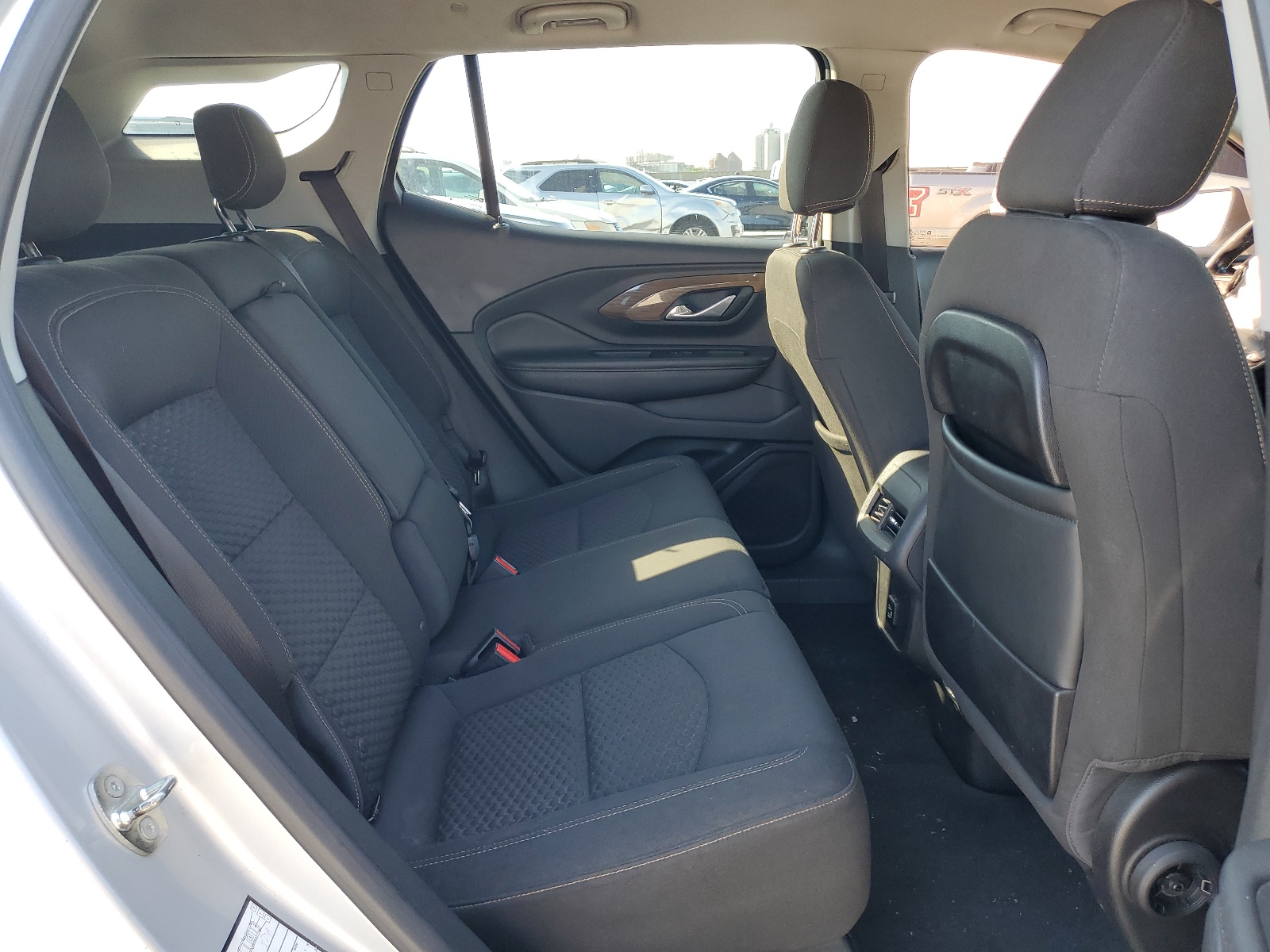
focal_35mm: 26
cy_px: 476
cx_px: 635
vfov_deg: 53.1
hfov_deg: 67.3
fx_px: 954
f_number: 1.5
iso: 54
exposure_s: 1/120
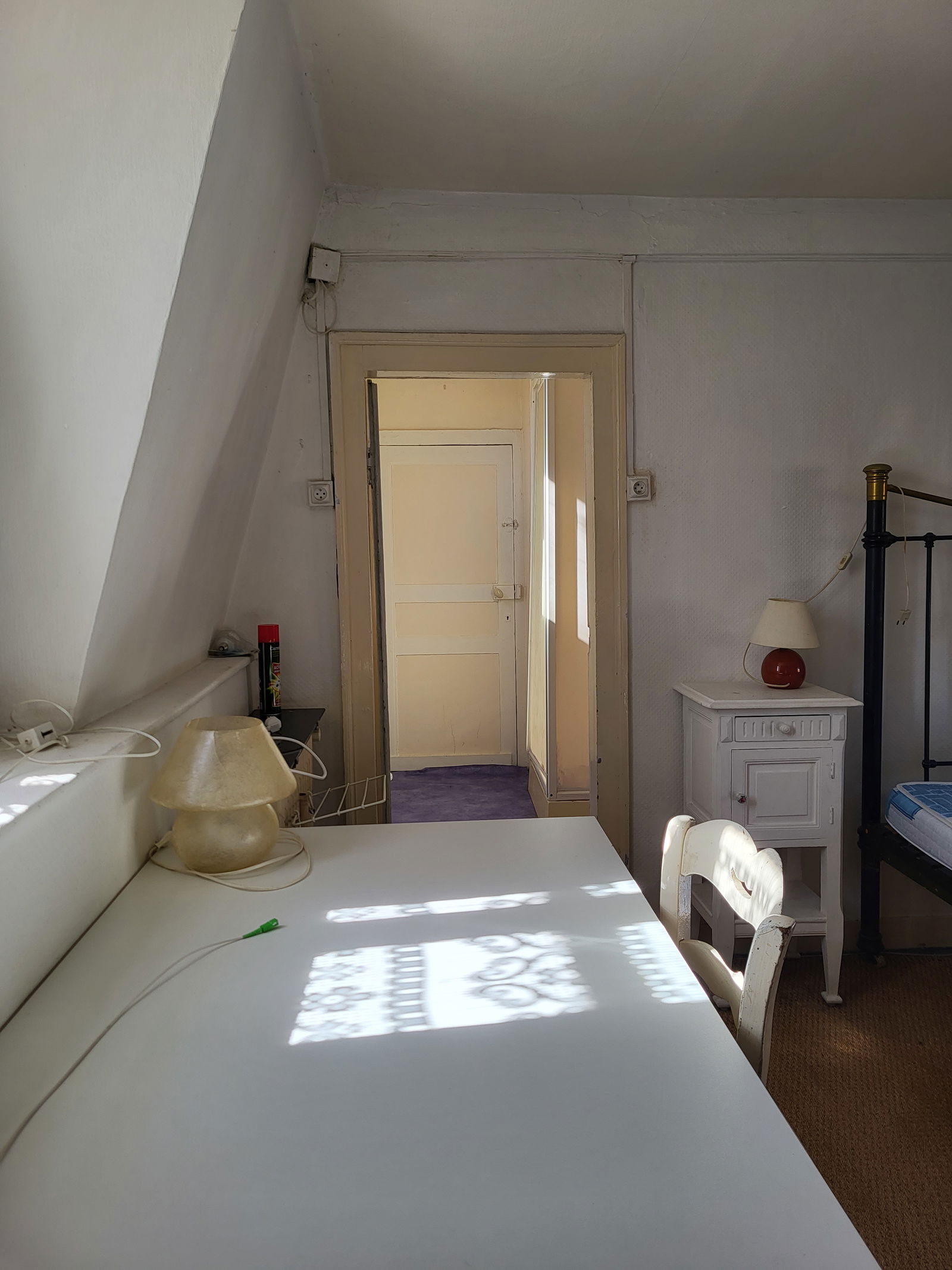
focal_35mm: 26
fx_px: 953
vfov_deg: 67.3
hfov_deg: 53.1
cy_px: 635
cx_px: 476
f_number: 1.8
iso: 40
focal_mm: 5.4
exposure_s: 1/202
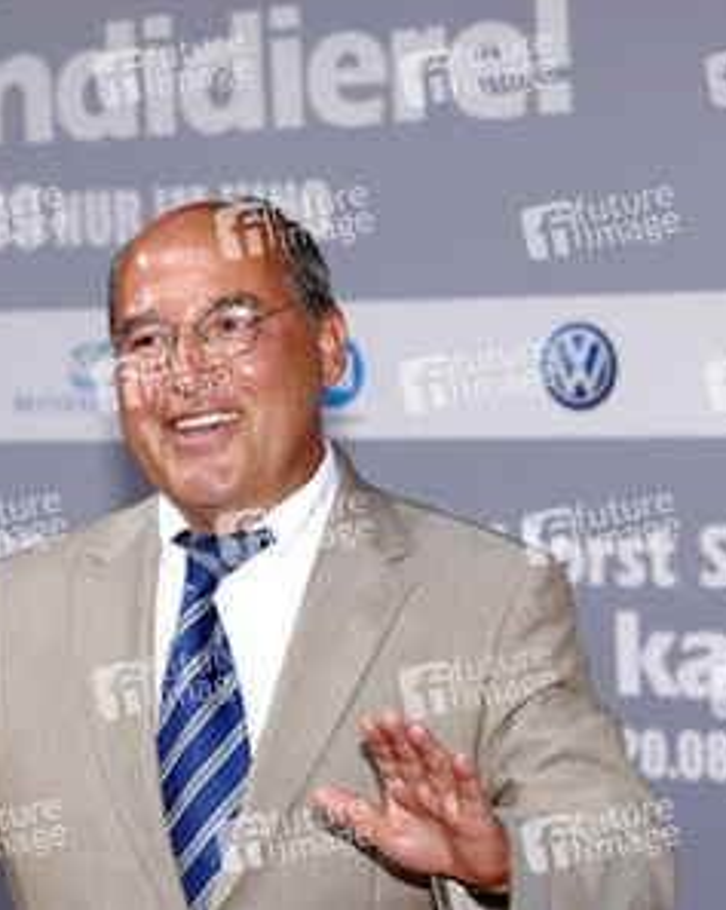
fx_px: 4008
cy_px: 453
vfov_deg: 13.0
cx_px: 208
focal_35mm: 149
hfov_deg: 10.3
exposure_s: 1/125
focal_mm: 70
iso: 200
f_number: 5.6
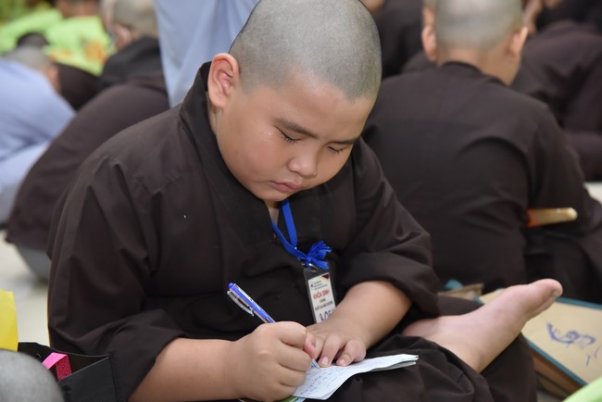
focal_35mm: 82
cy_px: 201
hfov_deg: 24.8
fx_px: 1372
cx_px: 301
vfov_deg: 16.7
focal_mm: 82
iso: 3200
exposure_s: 1/125
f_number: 5
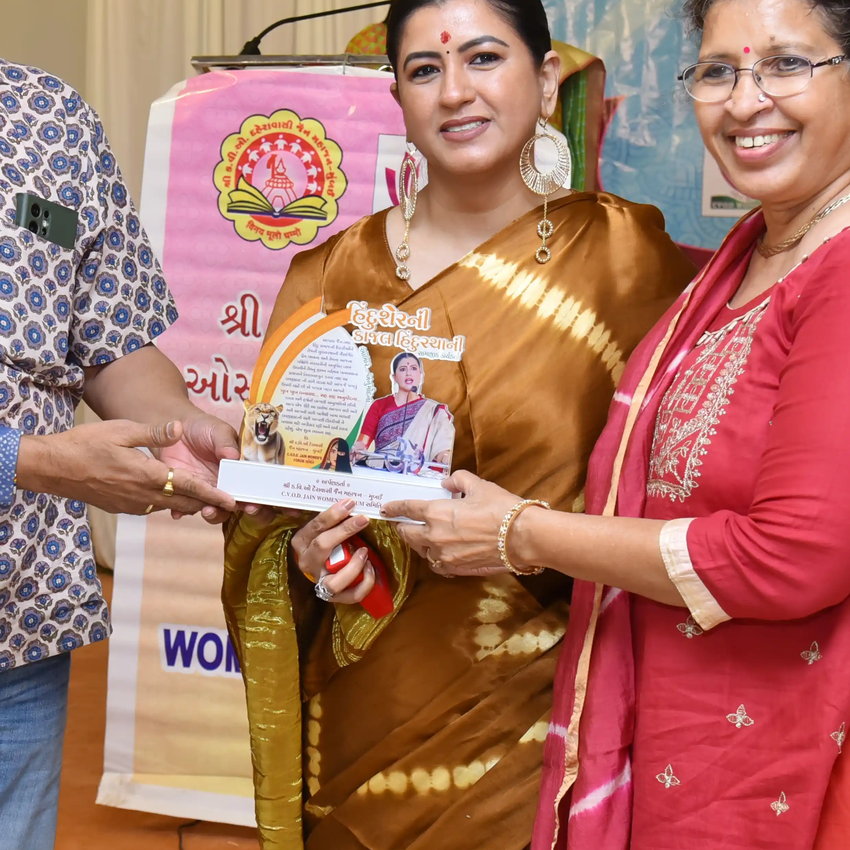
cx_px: 220
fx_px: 2528
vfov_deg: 19.1
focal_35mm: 91
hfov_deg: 19.0
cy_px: 387
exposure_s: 1/160
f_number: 6.3
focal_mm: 44
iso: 800
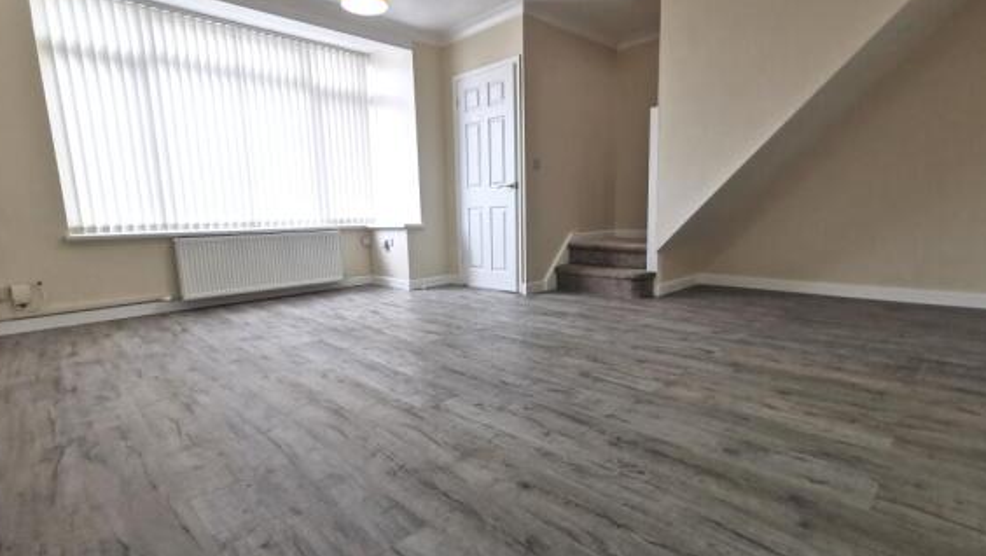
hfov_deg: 92.6
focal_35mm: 18
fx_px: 471
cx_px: 483
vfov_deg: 61.1
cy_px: 282
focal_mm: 2.35
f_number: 2.2
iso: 160
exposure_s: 1/50
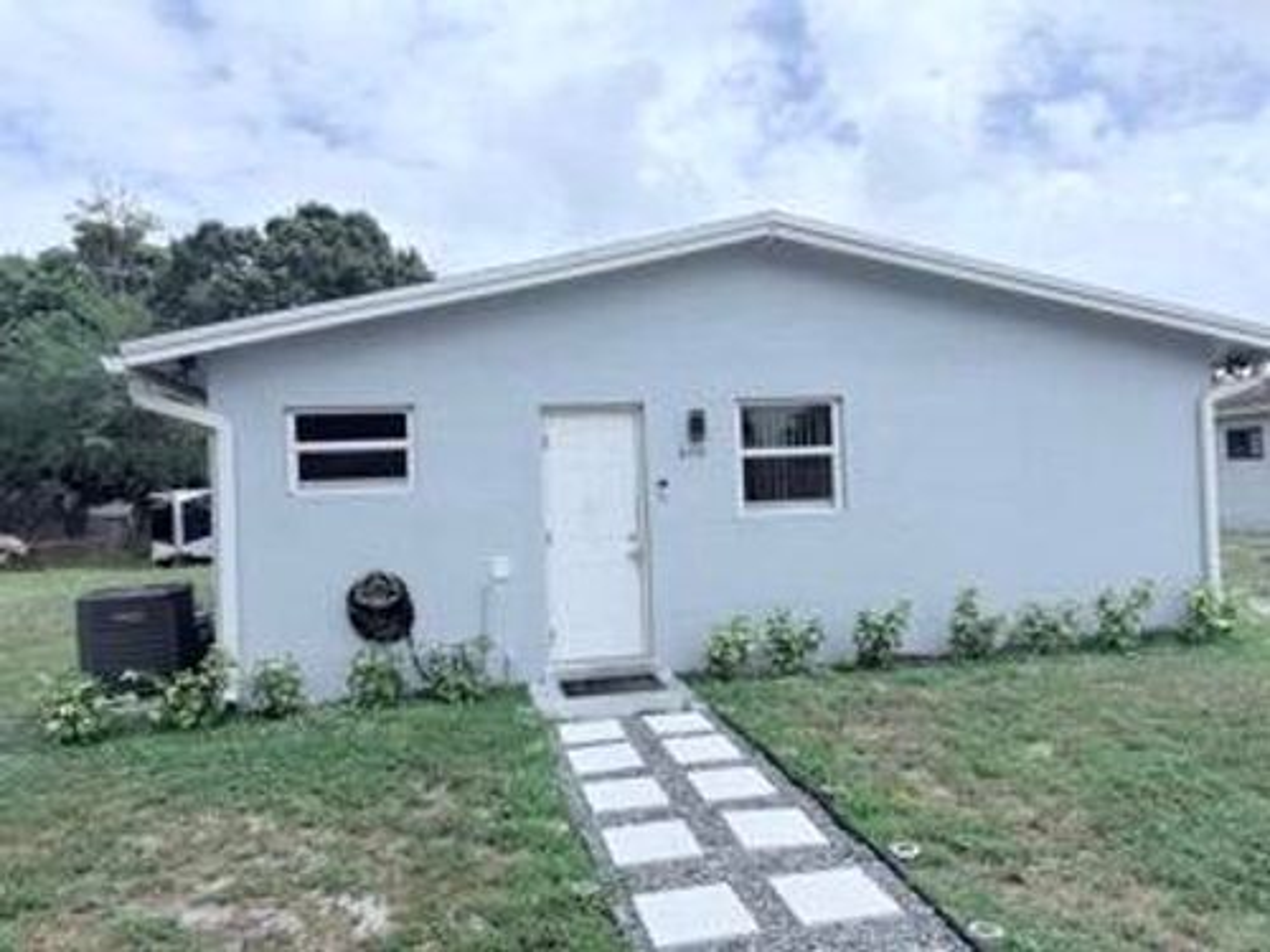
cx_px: 635
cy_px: 476
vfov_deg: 56.8
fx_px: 881
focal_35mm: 24
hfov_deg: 71.6
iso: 80
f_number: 1.78
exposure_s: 1/7353
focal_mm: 6.76
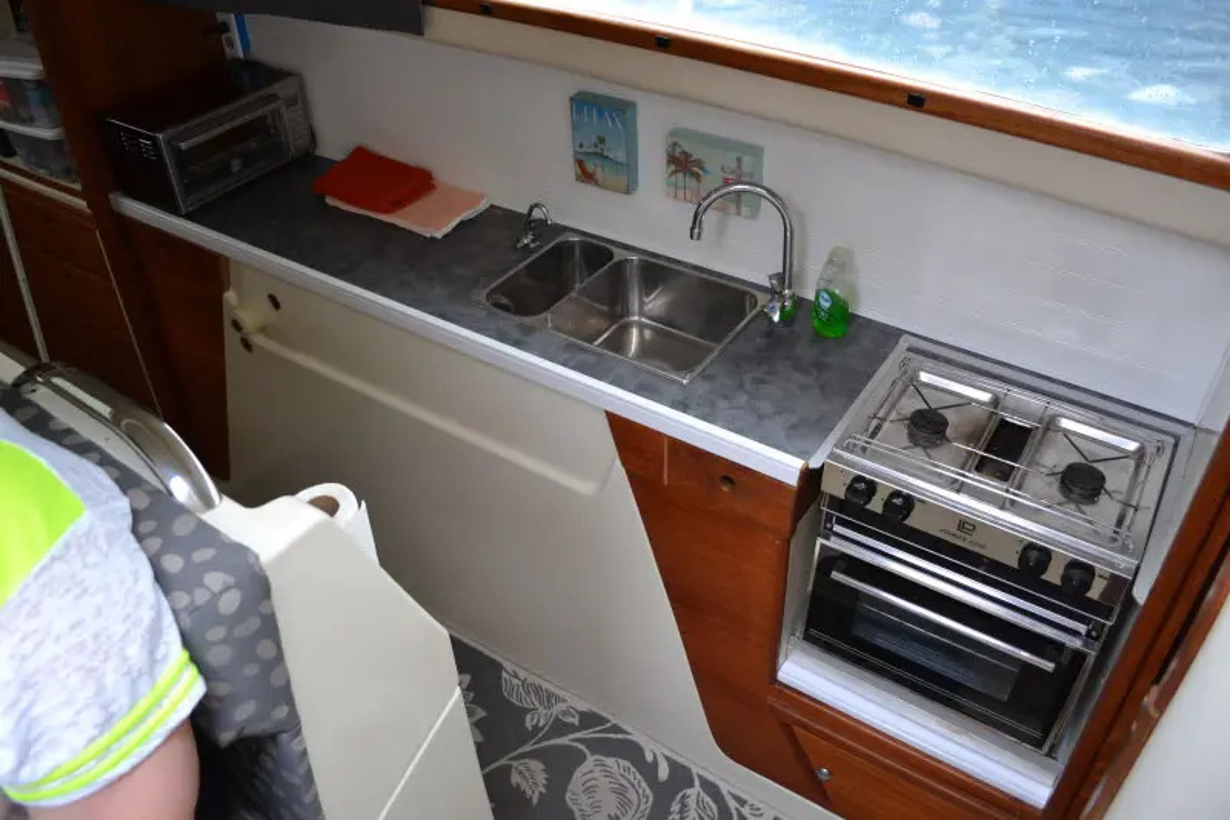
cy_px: 410
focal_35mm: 27
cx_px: 615
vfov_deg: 47.9
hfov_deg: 67.4
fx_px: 922
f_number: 3.5
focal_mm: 18
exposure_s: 1/30
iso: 400
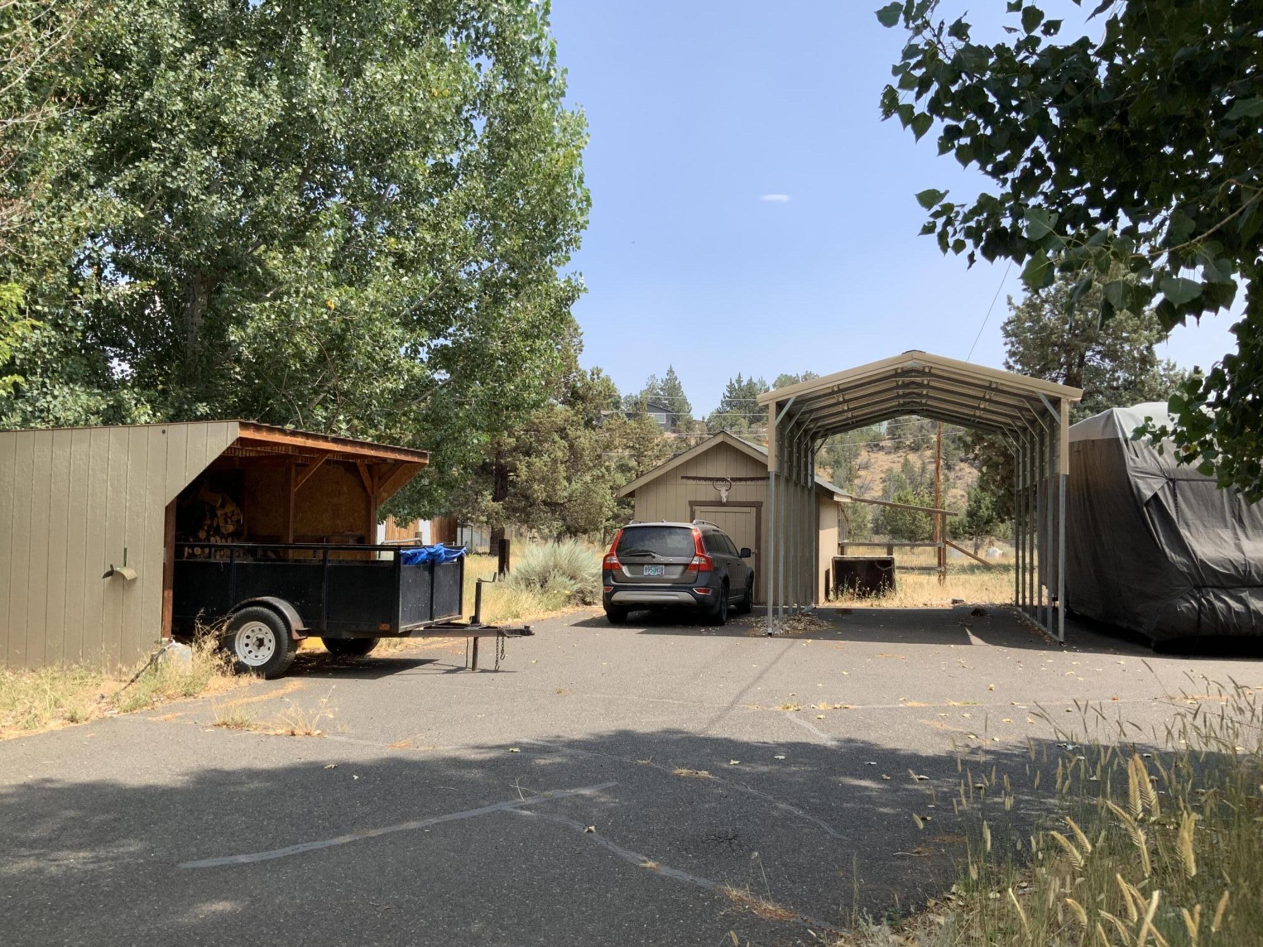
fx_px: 1058
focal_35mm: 29
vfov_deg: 48.2
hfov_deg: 61.7
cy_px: 474
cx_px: 632
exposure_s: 1/1144
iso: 16
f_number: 1.8
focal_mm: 3
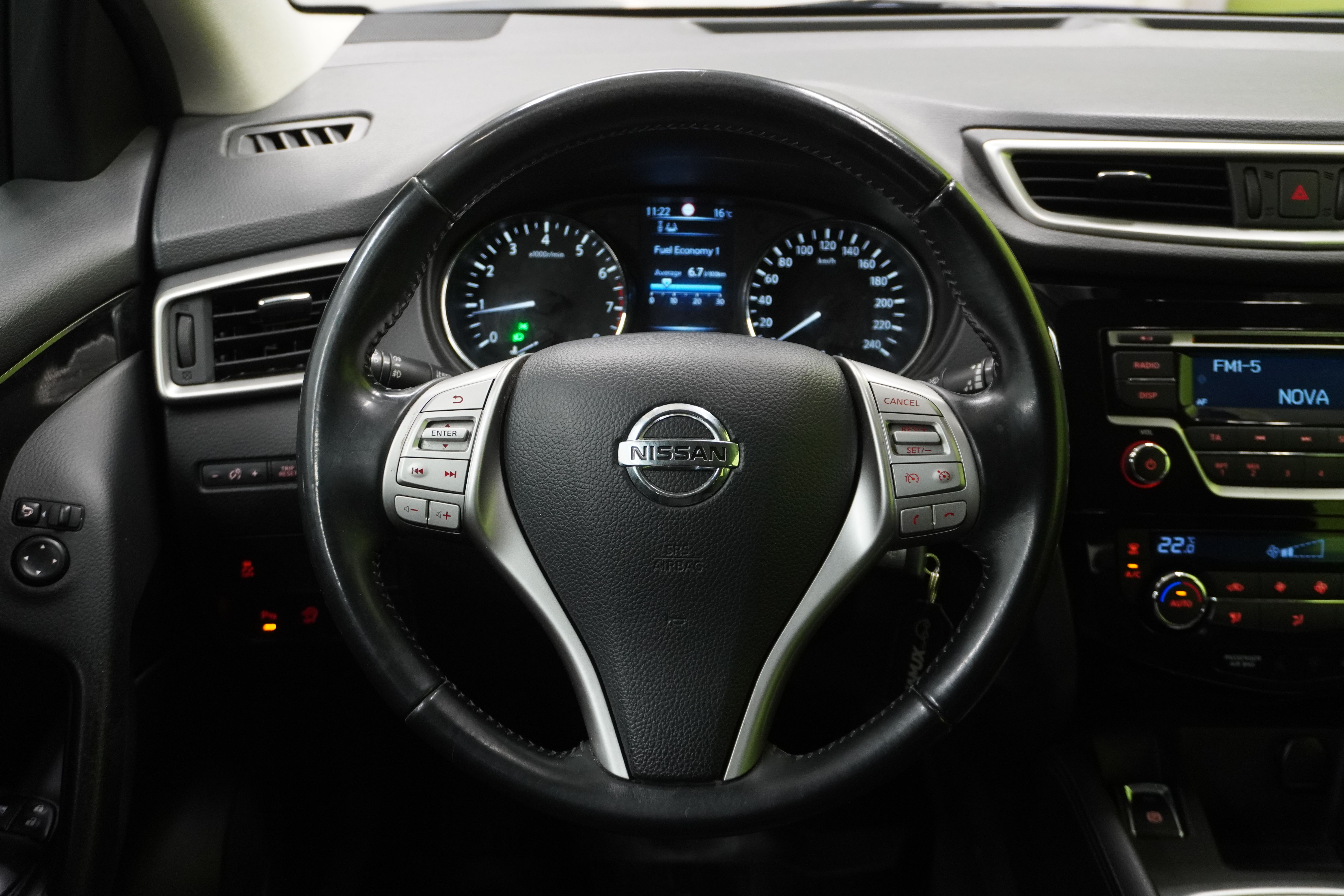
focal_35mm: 34
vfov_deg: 38.4
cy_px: 448
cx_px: 672
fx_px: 1288
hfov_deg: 55.1
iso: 1600
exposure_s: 1/40
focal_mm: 23
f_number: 4.5
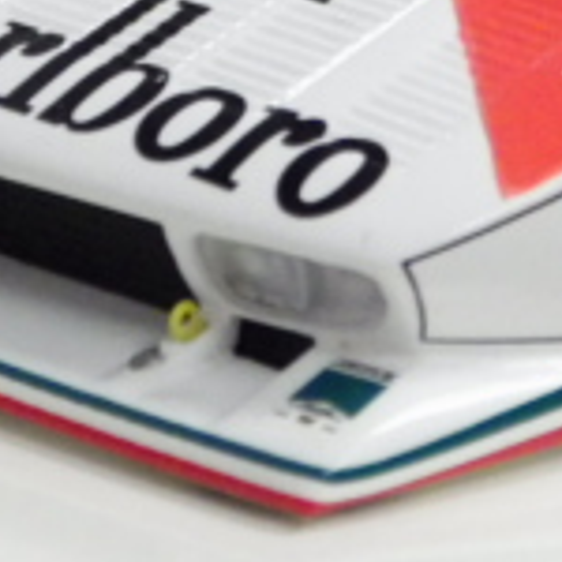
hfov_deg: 4.5
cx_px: 716
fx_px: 7127
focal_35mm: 388
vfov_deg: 4.5
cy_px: -210
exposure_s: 1/50
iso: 800
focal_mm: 18.4
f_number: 4.6
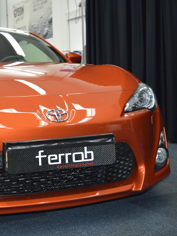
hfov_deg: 22.6
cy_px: 118
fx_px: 435
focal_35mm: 64
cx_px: 24
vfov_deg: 30.4
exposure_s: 1/60
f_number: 4.2
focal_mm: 29
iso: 720
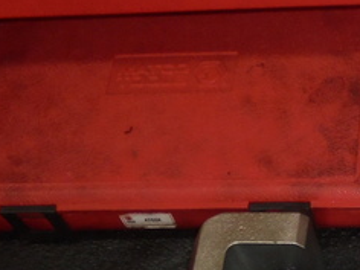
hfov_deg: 21.3
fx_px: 884
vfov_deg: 16.2
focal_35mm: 85
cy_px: 374
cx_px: 439
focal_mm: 4.6
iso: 200
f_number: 3.5
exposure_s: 1/30
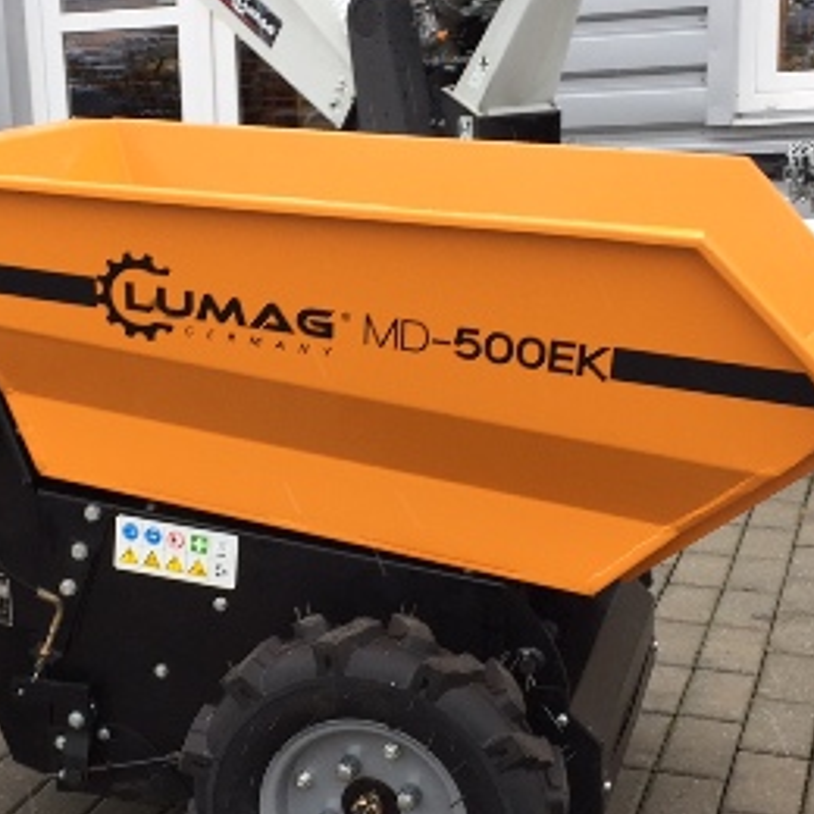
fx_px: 1676
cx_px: 269
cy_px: 482
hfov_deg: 27.1
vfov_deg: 27.2
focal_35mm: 63
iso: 40
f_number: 2.2
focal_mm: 4.15
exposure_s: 1/50
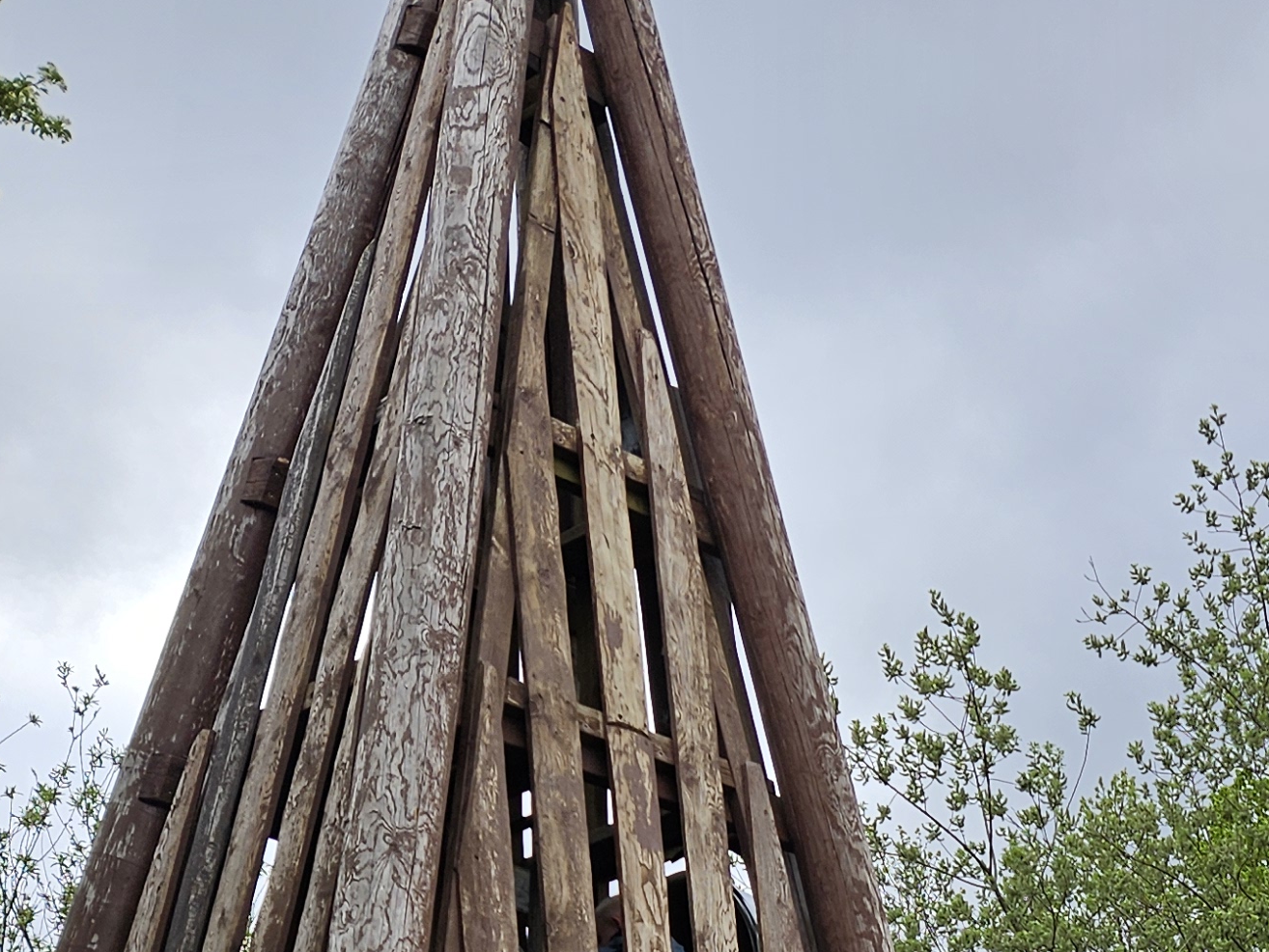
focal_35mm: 70
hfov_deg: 25.4
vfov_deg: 18.7
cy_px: 1395
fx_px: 2567
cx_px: 1457
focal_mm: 5.4
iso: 25
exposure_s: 1/609
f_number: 1.8
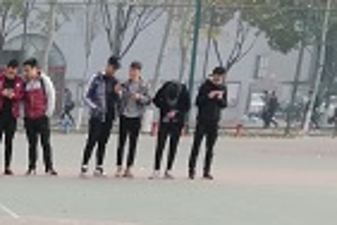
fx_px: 1151
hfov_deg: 15.3
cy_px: 560
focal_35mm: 123
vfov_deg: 9.7
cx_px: -182
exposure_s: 1/900
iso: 80
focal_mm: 3.81
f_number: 2.2
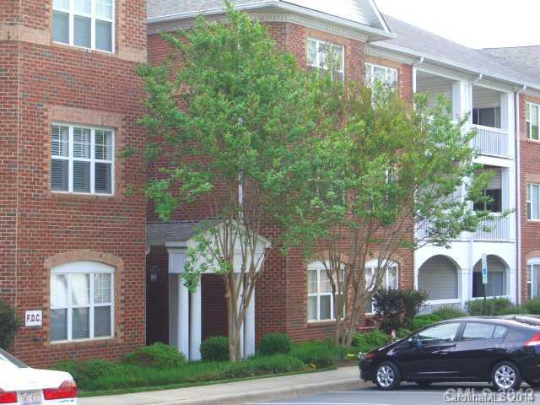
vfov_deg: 18.4
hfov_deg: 24.4
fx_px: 1248
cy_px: 202
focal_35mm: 80
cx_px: 270
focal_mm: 16.6
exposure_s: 1/80
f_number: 4.4
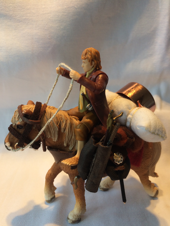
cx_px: 85
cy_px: 113
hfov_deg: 48.2
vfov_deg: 61.7
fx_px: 190
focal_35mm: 29
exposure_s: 1/232
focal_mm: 4.15
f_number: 2.2
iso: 32
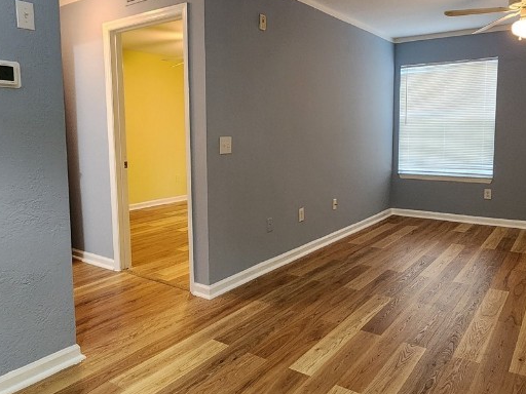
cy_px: 185
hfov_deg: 67.3
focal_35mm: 26
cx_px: 274
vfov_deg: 53.0
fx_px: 395
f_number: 2.2
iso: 320
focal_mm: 2.2
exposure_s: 1/30
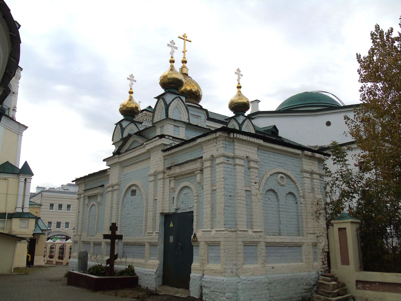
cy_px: 150
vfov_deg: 48.2
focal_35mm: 29
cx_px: 200
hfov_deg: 61.7
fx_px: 336
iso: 80
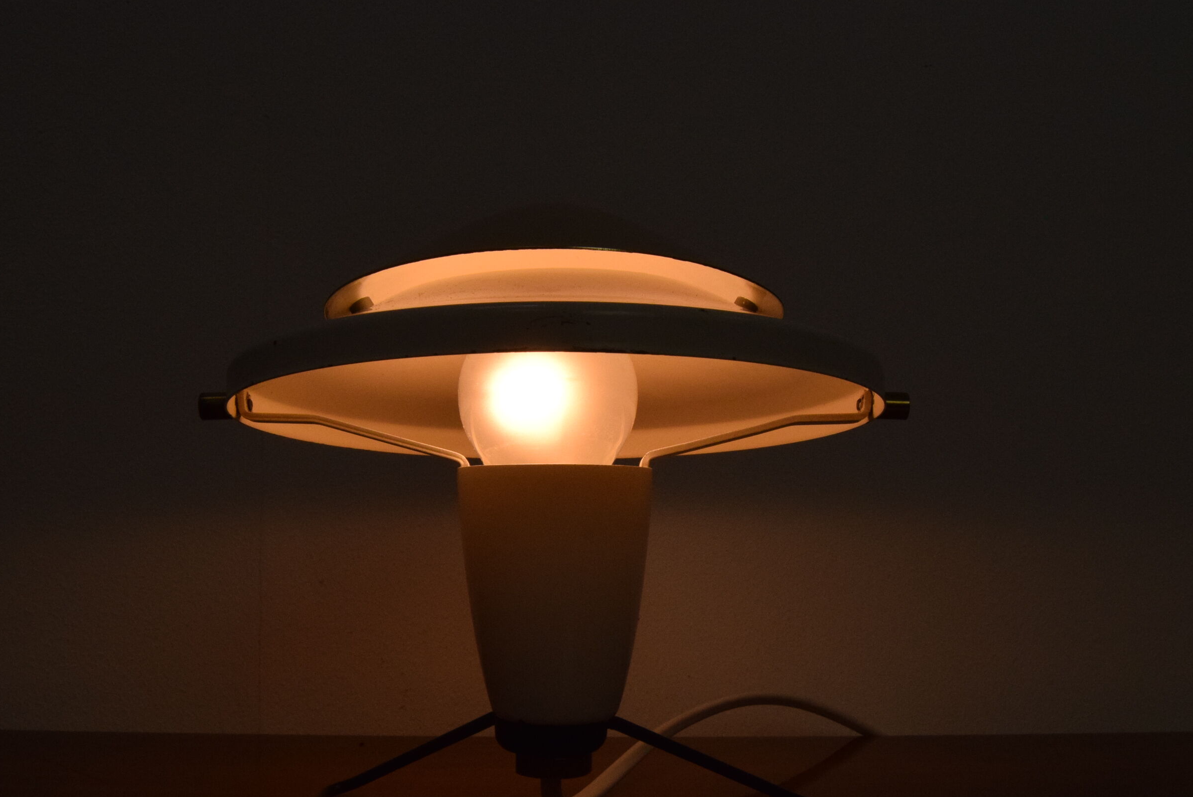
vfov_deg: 37.1
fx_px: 1181
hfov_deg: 53.5
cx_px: 558
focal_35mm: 36
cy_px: 492
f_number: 18
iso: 1600
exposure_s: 1/1250
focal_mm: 19
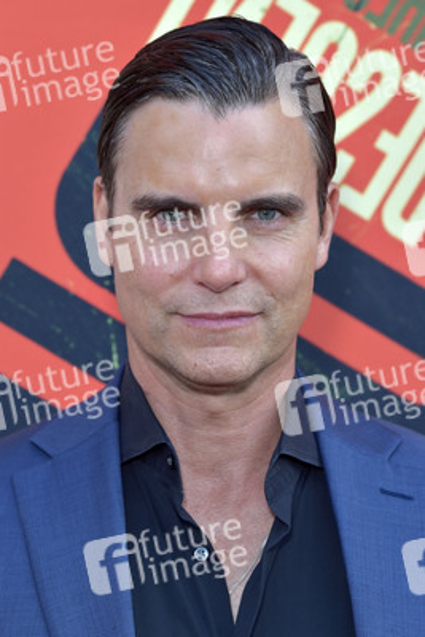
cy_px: 318
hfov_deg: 12.2
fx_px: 1981
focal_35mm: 112
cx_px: 212
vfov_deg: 18.3
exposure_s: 1/250
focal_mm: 112
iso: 320
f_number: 6.3
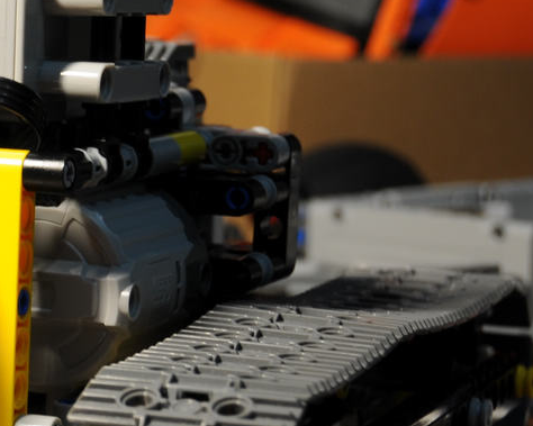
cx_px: -46
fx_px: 2391
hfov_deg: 12.5
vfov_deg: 10.2
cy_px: 186
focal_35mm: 152
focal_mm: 31
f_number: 5.6
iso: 200
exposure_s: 1/8
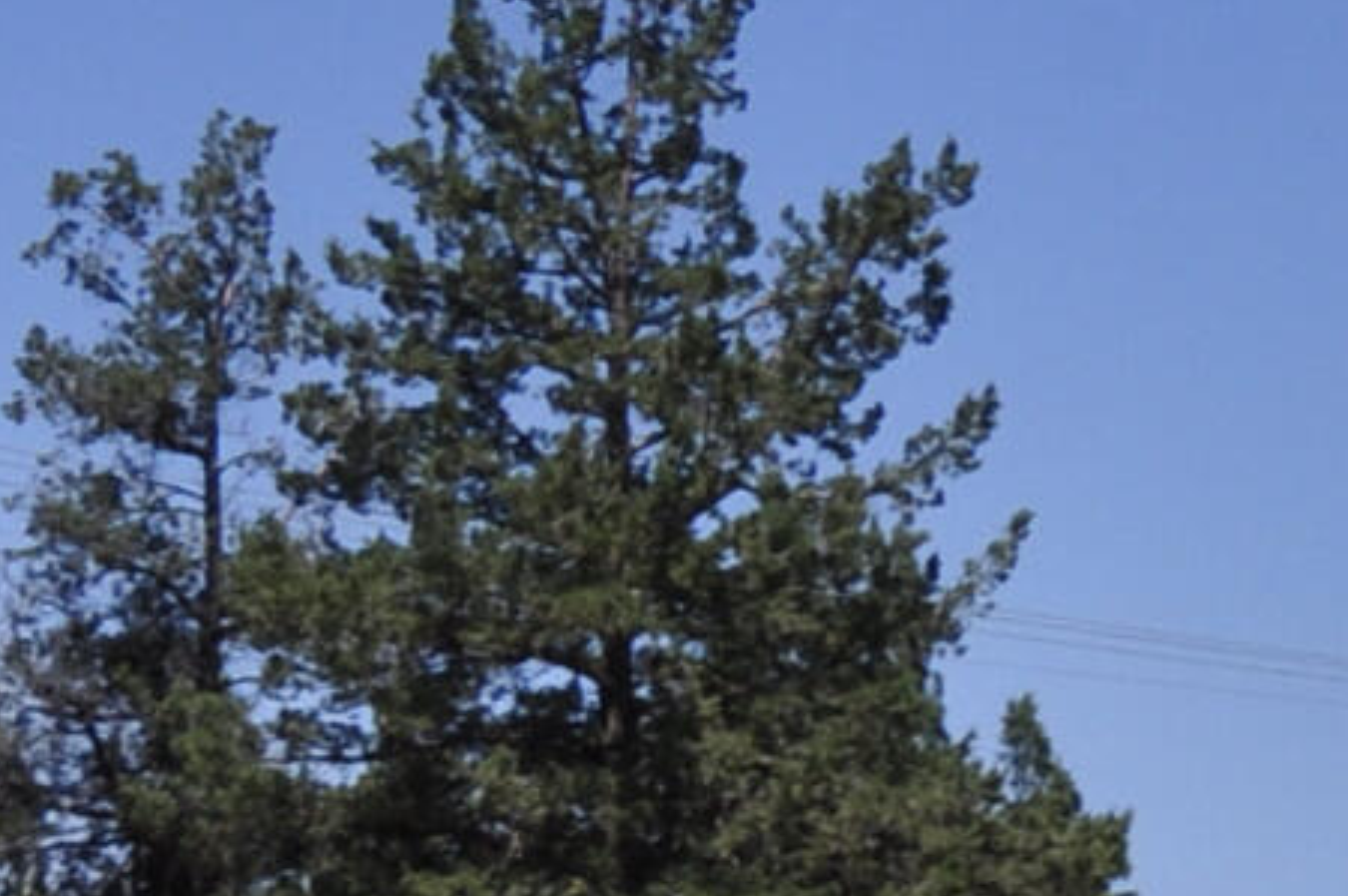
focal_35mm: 300
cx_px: 4481
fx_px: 11221
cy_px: 1468
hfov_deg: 6.2
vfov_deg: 4.5
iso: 200
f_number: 10
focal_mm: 30
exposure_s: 1/320
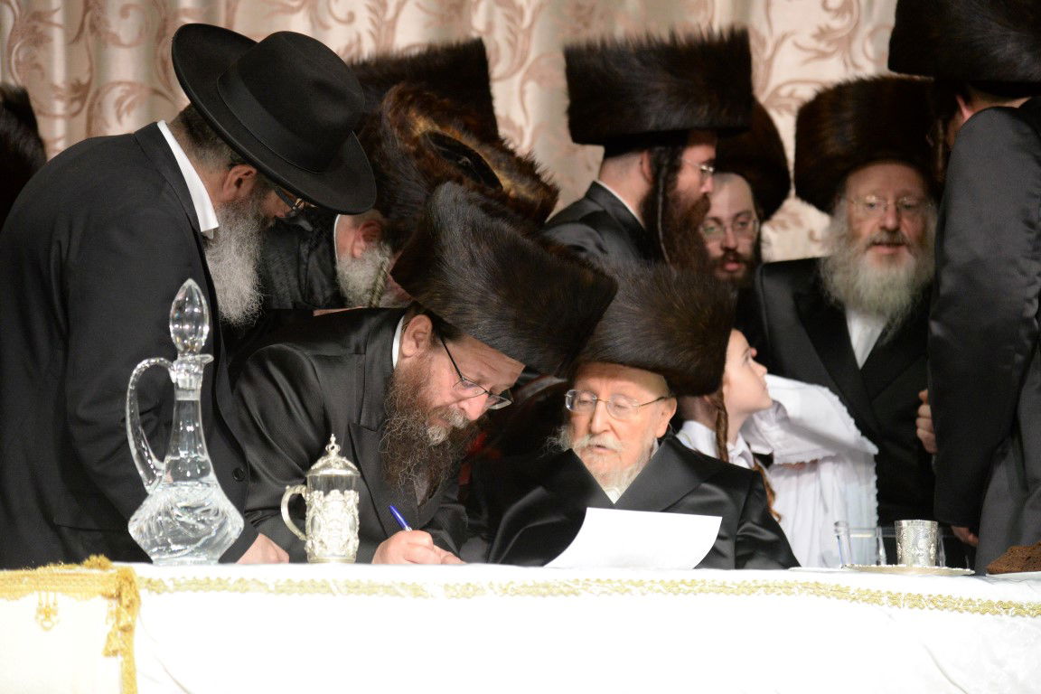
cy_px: 347
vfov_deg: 11.4
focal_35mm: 120
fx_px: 3470
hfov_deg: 17.1
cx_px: 520
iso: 5000
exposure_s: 1/200
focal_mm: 120
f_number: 4
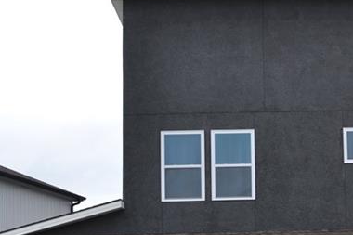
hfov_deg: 21.5
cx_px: 400
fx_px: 872
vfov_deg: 15.0
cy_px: 257
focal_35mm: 89
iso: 100
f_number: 6.3
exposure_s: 1/160
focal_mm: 22
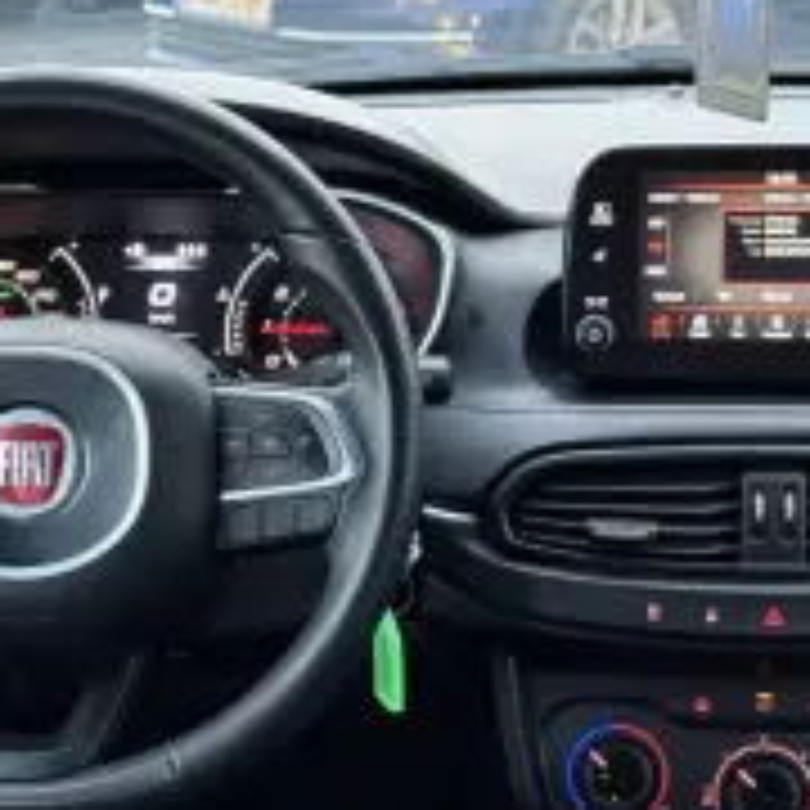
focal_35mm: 85
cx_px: 450
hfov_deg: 20.4
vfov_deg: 20.4
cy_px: 508
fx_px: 2250
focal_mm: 6.76
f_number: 1.78
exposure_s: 1/39
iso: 400
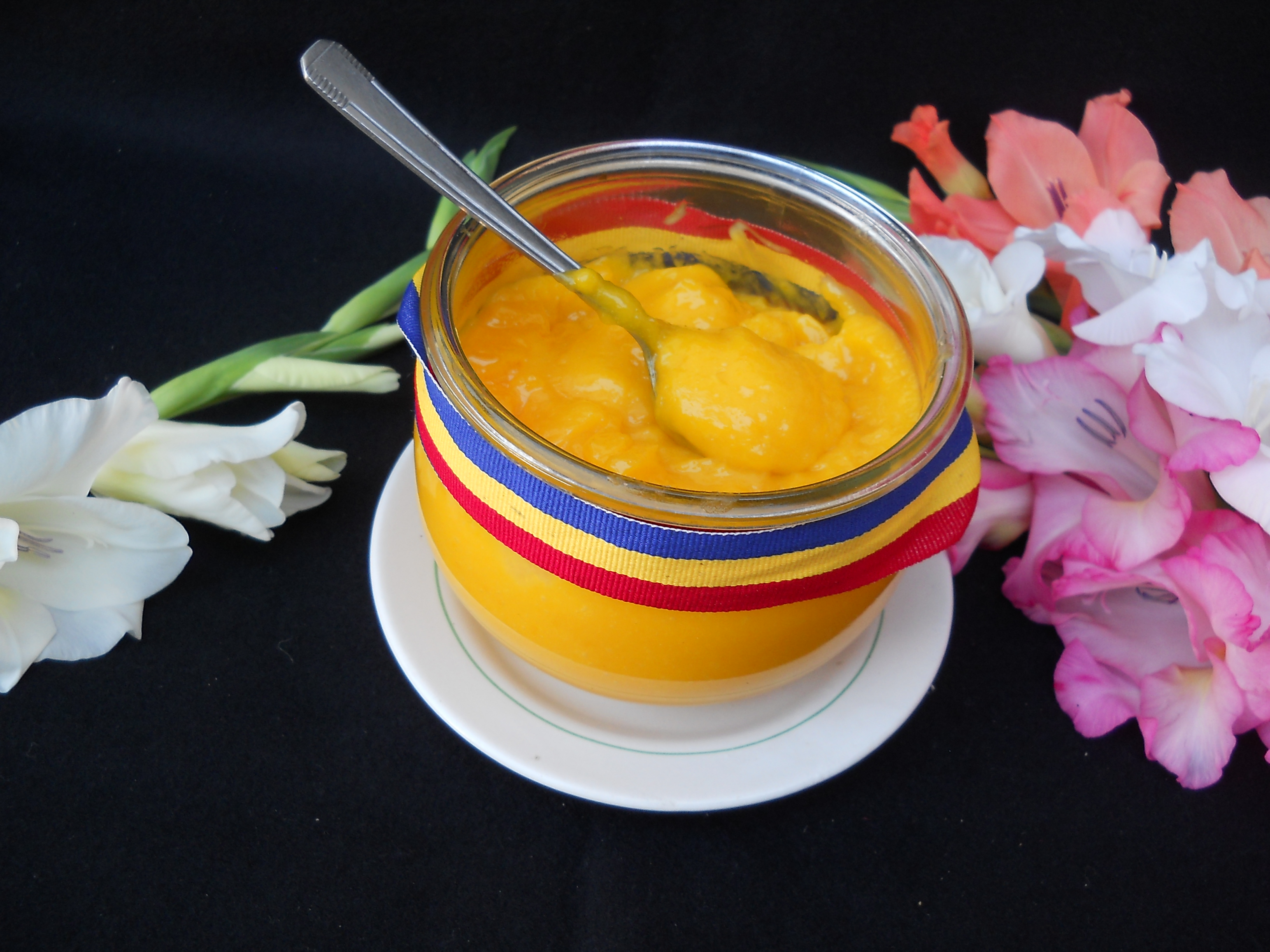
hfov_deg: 45.8
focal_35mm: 41
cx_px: 635
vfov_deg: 35.1
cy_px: 476
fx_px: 1504
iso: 80
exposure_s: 1/30
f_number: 3.1
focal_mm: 6.72
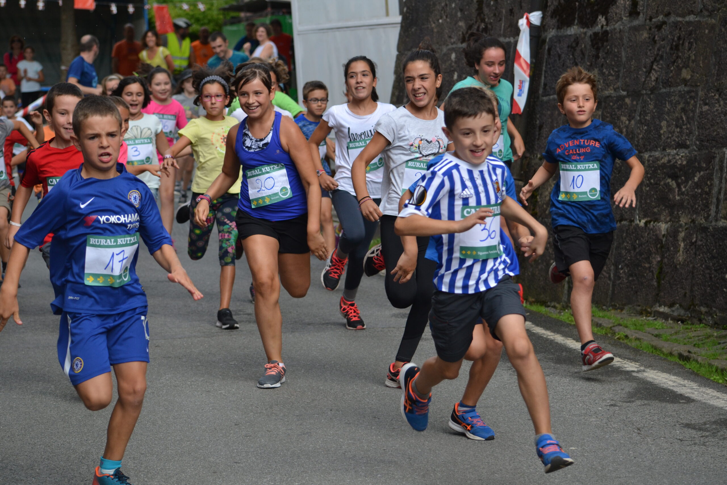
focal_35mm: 117
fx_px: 2363
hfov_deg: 17.5
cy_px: 242
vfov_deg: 11.7
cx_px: 364
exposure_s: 1/1000
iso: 400
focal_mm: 78
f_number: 4.5
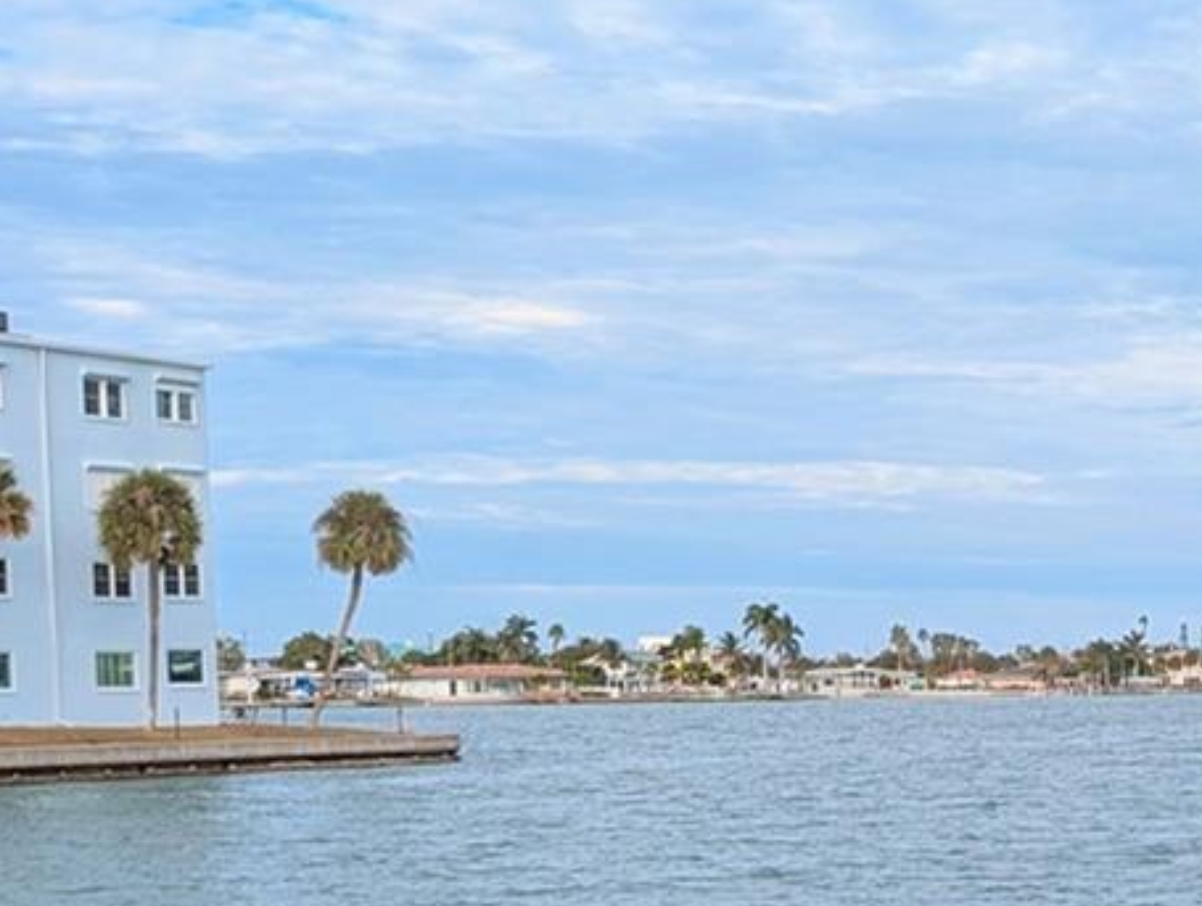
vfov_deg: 17.2
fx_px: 2922
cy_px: 903
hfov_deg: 21.8
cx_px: 1379
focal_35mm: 84
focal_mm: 6.9
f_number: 1.68
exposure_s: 1/840
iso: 23
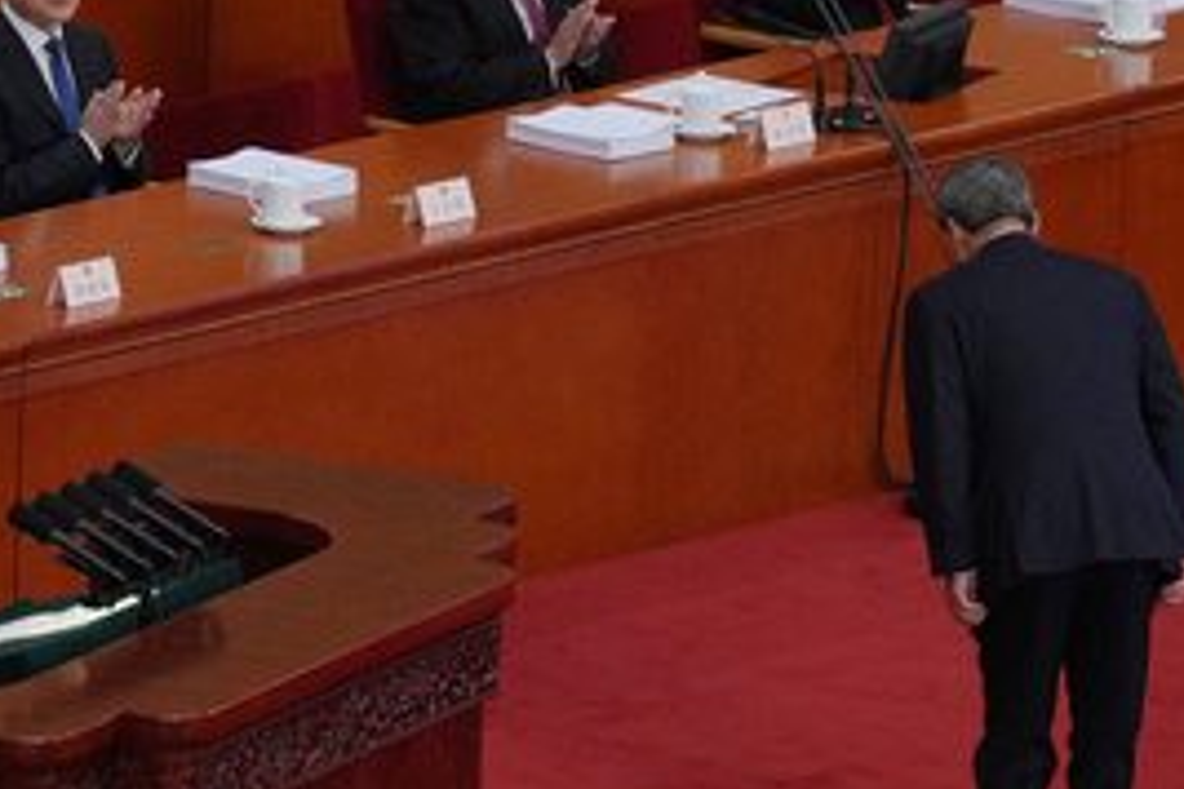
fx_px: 18910
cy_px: -131
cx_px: 173
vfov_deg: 2.4
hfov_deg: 3.6
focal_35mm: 575
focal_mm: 150
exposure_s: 1/640
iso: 2000
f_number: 3.5
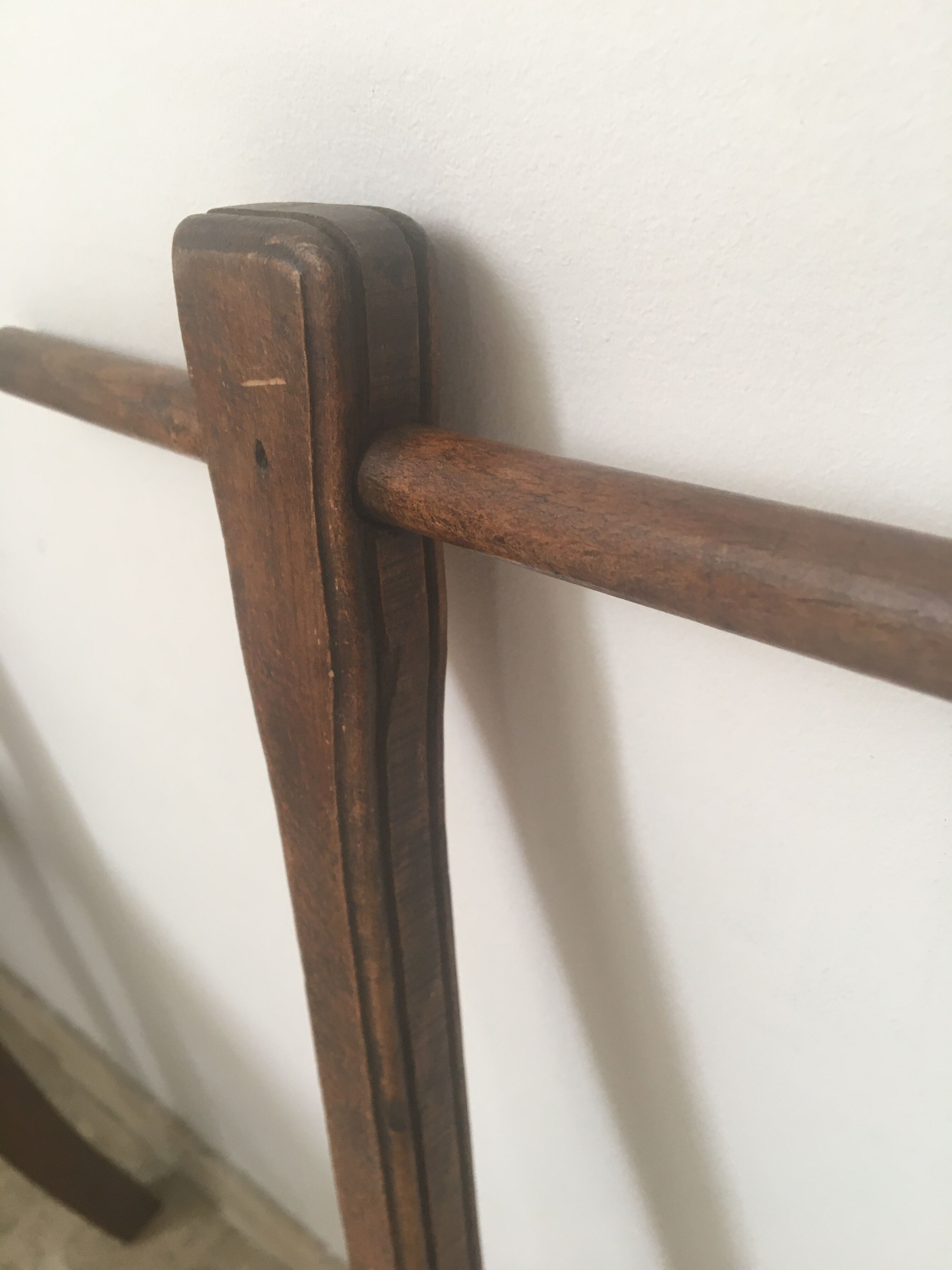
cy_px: 635
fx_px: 1063
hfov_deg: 48.2
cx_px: 476
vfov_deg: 61.7
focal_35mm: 29
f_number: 2.2
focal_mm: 4.15
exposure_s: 1/33
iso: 100
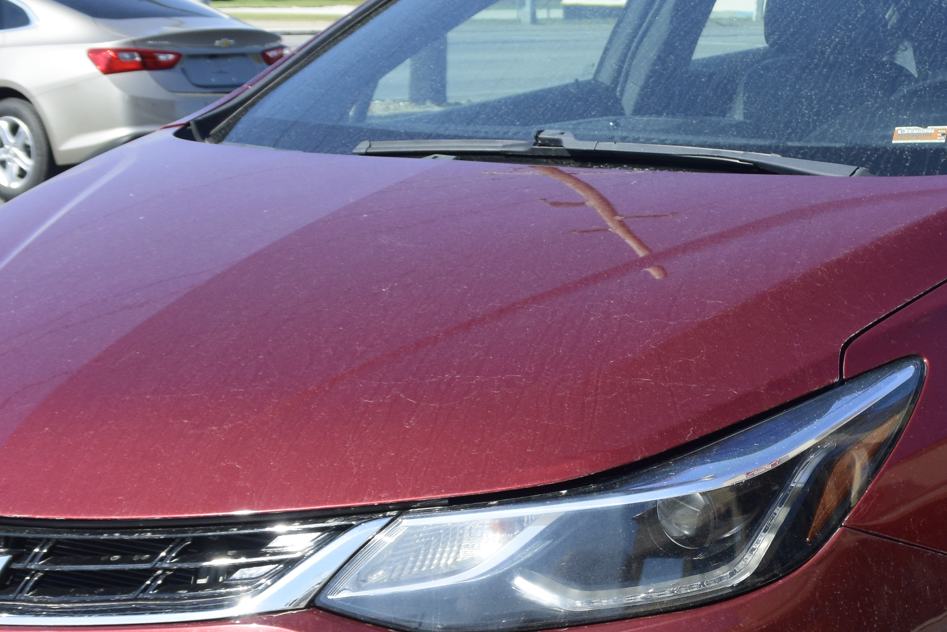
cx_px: 660
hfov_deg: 25.2
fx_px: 2104
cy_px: 486
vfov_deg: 17.0
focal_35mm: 80
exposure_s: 1/500
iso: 160
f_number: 4.5
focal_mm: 14.3
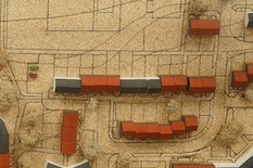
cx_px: -140
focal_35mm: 174
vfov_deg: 7.9
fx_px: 1222
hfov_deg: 11.3
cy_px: 148
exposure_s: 1/125
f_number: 3.5
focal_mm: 30
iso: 1250
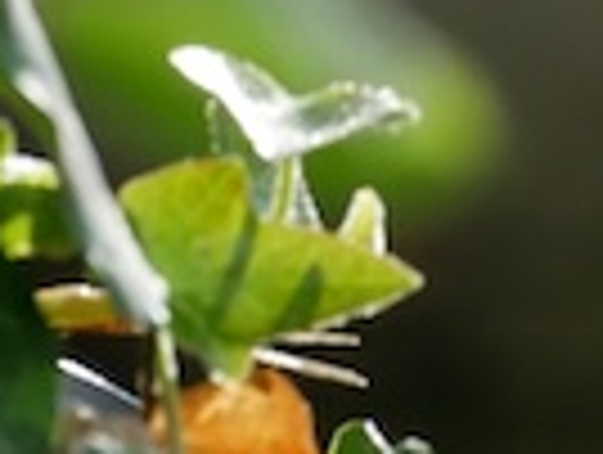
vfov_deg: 0.7
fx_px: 38985
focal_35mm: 2234
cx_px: -518
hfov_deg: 0.9
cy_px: -569
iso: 400
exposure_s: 1/320
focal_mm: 150
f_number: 5.6
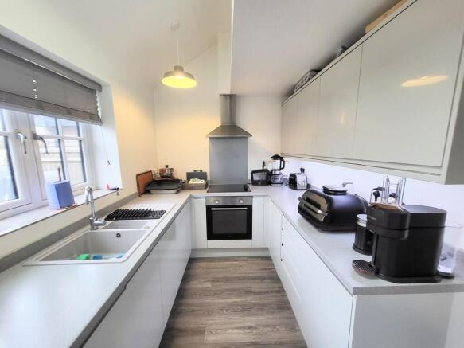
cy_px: 174
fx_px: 174
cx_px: 232
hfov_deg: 106.2
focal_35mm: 13
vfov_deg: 89.9
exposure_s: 1/50
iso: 100
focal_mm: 1.74
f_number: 2.2
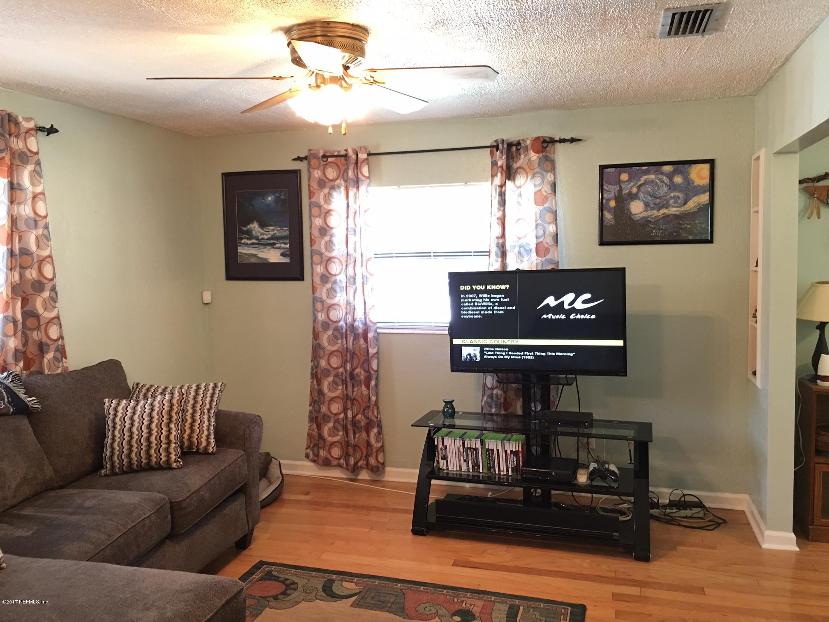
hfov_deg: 61.7
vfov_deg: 48.2
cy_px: 311
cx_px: 414
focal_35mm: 29
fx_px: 695
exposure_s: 1/10
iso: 80
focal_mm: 4.15
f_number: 2.2
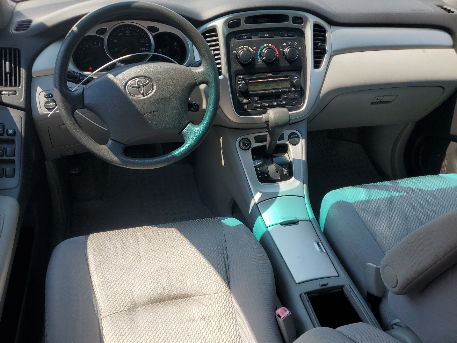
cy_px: 182
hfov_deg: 61.6
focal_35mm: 29
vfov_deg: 48.2
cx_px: 218
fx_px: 383
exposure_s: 1/1429
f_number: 1.5
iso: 50
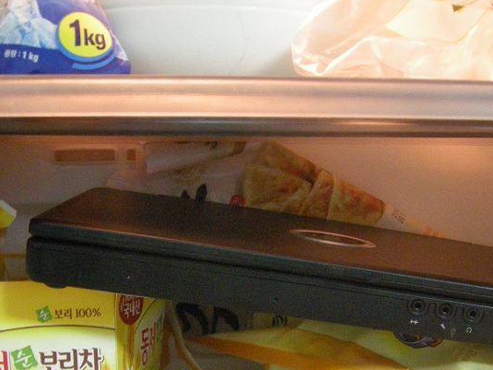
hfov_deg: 28.9
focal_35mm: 67
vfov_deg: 21.4
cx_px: 311
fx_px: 954
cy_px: 333
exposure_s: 1/8.5
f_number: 3
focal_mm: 7.5
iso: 638
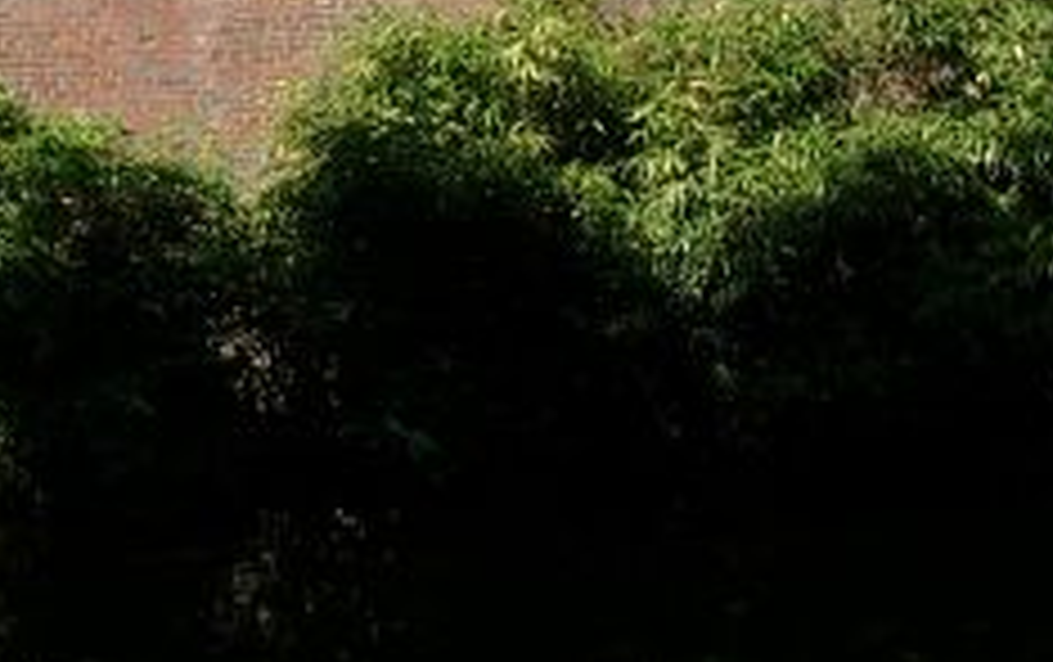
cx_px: 54
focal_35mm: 123
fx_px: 3535
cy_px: -662
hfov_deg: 16.7
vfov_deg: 9.9
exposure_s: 1/599
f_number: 4
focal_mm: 7.16
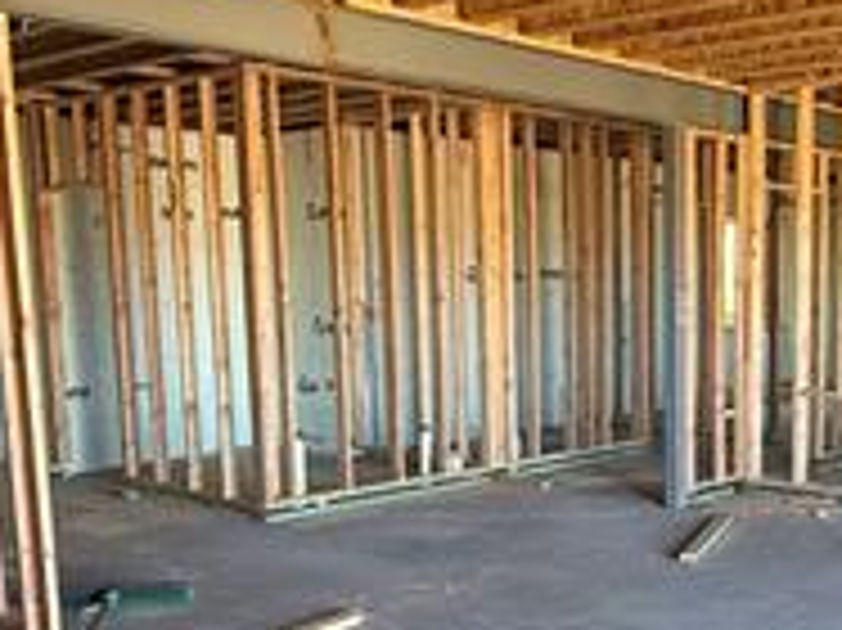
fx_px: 1167
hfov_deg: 37.9
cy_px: 443
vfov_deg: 29.9
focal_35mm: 48
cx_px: 698
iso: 250
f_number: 2.2
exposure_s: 1/99
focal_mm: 2.22
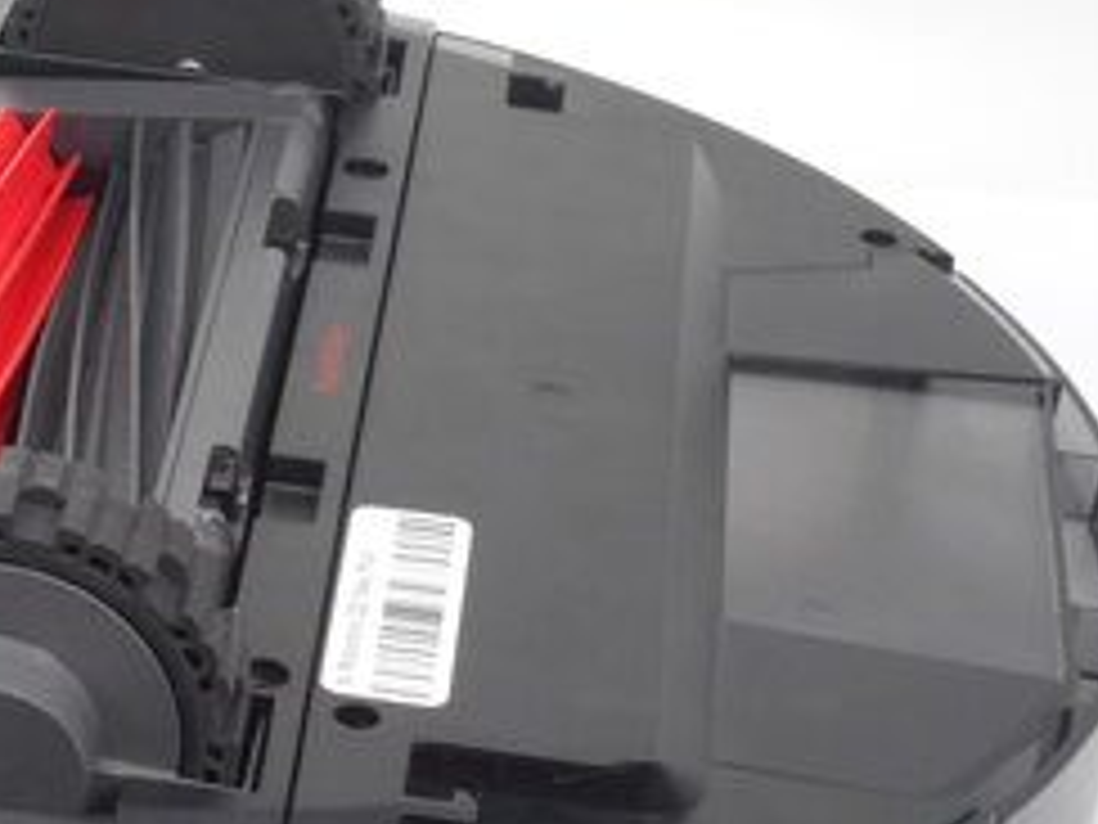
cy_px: 459
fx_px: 4536
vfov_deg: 10.4
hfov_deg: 13.6
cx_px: 14
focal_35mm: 143
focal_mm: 10.5
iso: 180
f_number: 5.1
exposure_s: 1/30
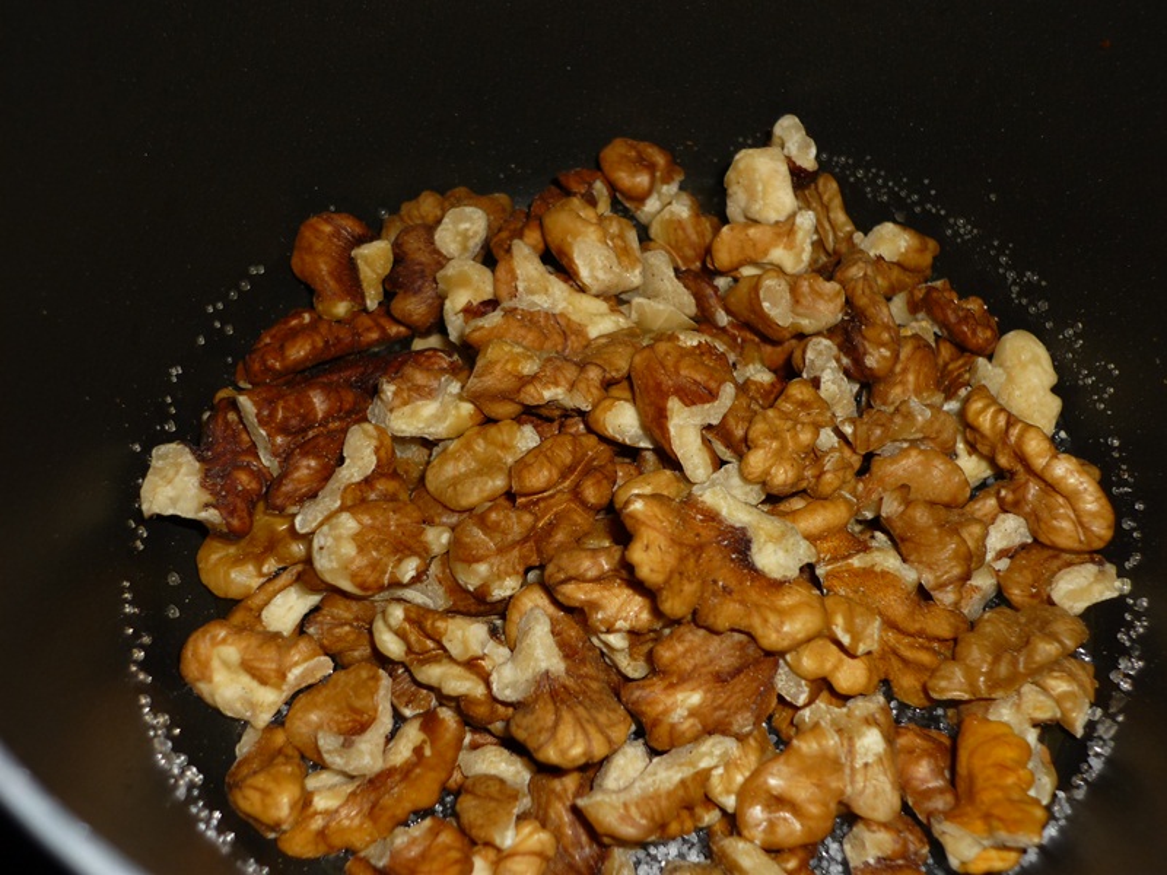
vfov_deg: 28.6
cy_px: 438
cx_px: 584
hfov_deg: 37.5
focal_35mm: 51
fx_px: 1719
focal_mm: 8.4
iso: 100
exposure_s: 1/40
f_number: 3.2
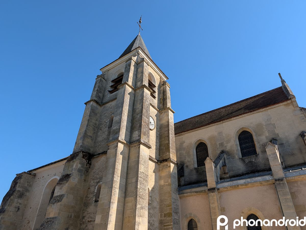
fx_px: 212
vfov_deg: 57.0
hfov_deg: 71.5
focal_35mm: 24
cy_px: 115
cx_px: 153
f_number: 1.68
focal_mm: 6.9
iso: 21
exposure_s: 1/1011
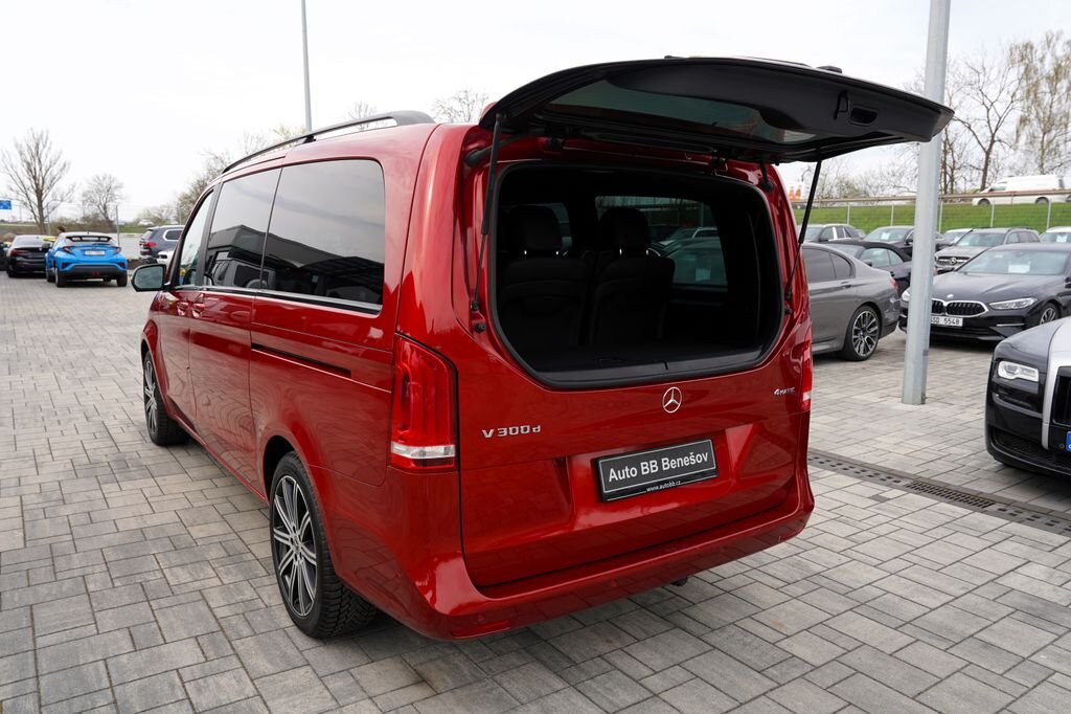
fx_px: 743
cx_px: 536
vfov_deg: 51.3
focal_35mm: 25
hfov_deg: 71.5
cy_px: 357
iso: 100
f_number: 5.6
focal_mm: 25
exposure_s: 1/125
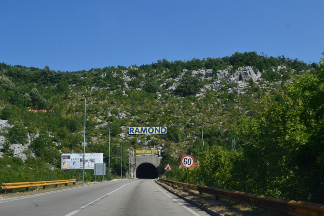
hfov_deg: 43.6
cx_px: 162
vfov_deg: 29.9
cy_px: 108
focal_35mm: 45
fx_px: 405
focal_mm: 30
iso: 400
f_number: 10
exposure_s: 1/320
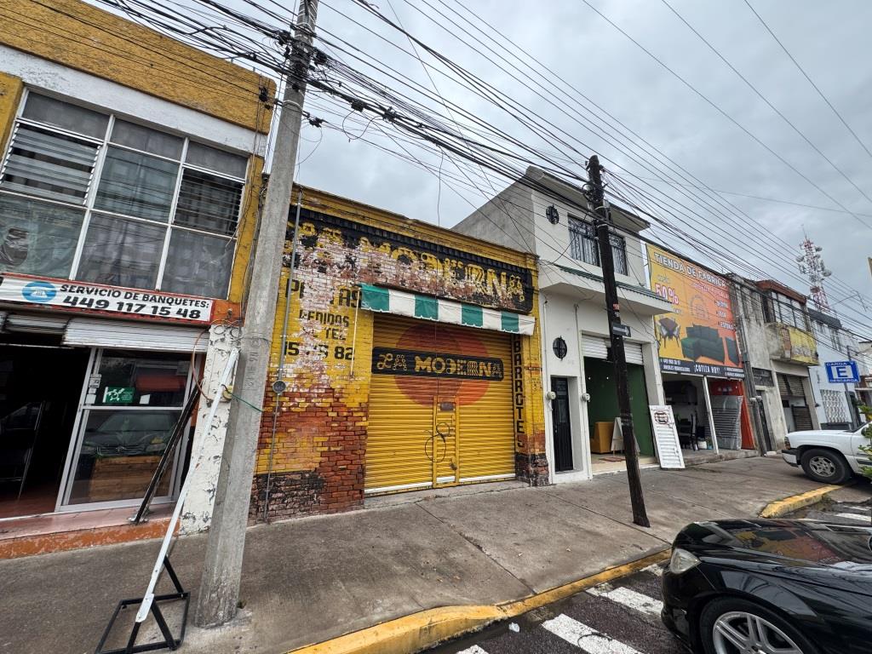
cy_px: 327
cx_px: 436
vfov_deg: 85.7
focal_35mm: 14
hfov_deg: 102.1
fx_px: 353
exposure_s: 1/771
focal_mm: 2.22
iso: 40
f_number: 2.2
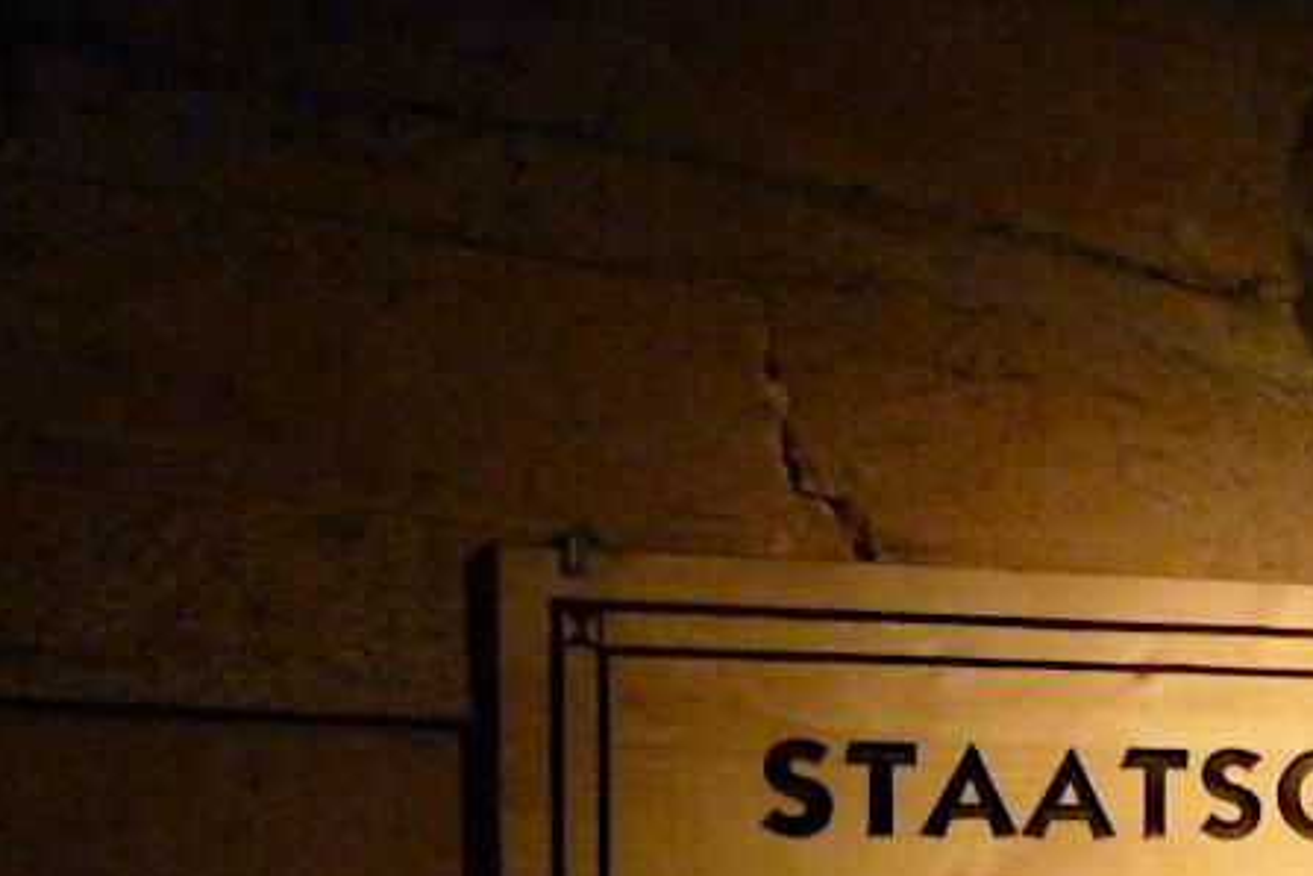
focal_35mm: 81
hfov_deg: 22.6
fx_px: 2954
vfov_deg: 15.6
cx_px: 1657
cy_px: 1273
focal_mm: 4.7
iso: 640
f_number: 3.4
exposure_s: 1/15
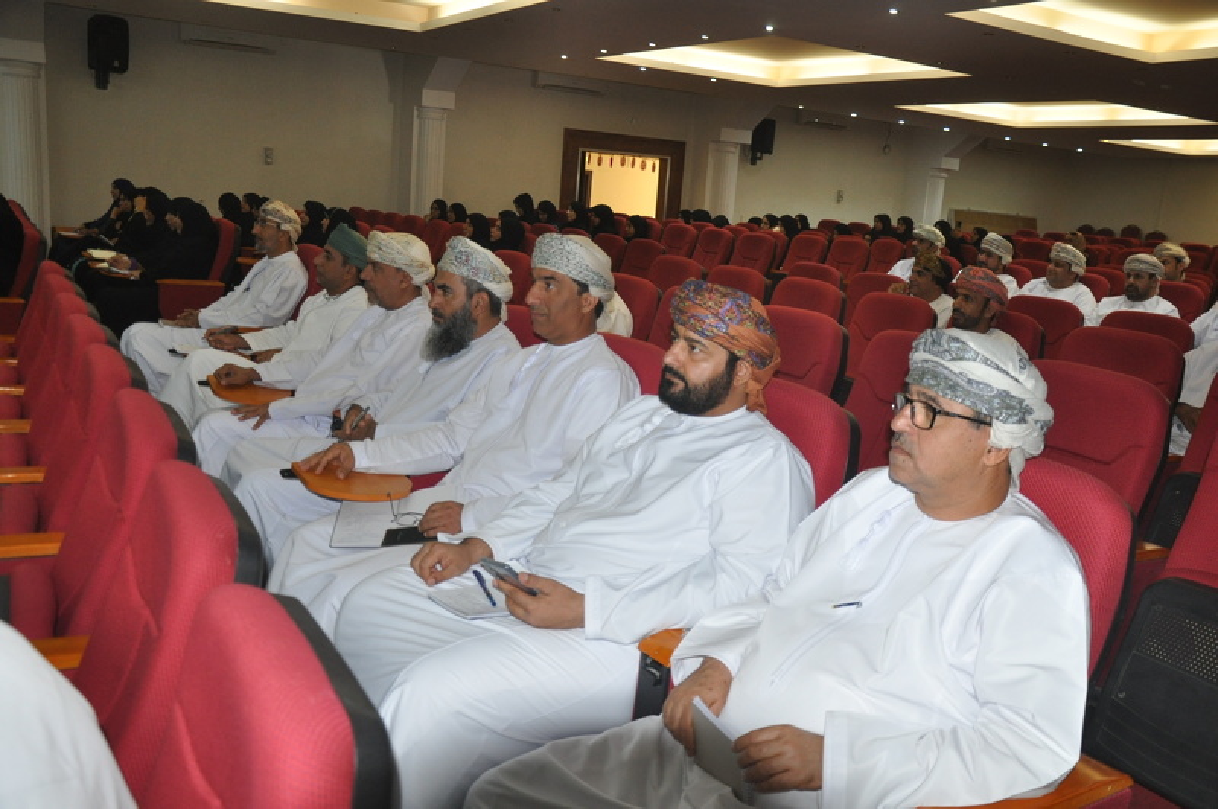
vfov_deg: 41.6
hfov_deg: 59.6
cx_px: 609
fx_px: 1064
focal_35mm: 32
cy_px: 404
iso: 800
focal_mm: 21
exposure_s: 1/60
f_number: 3.8
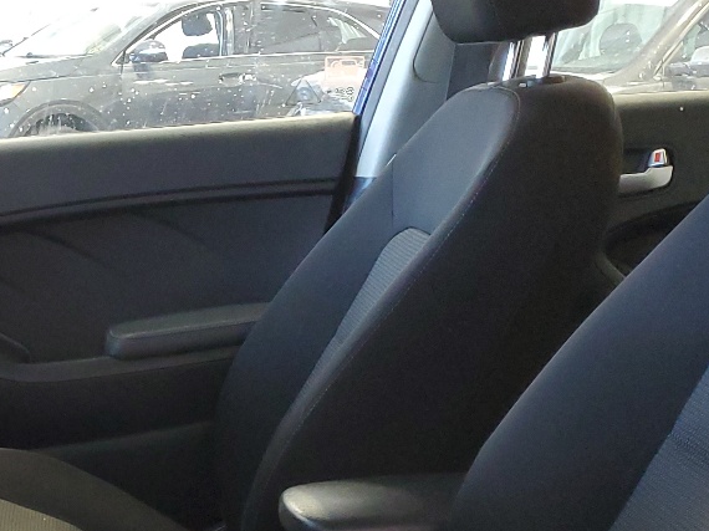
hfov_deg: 25.7
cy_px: 480
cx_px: 50
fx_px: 1495
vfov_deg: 19.8
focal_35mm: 73
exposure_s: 1/60.2
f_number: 1.5
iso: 260
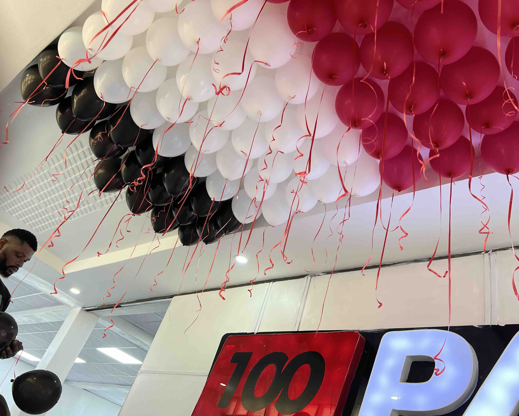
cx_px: 277
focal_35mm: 28
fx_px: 430
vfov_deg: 51.5
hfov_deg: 62.1
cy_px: 215
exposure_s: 1/112
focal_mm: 5.7
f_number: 1.5
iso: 125
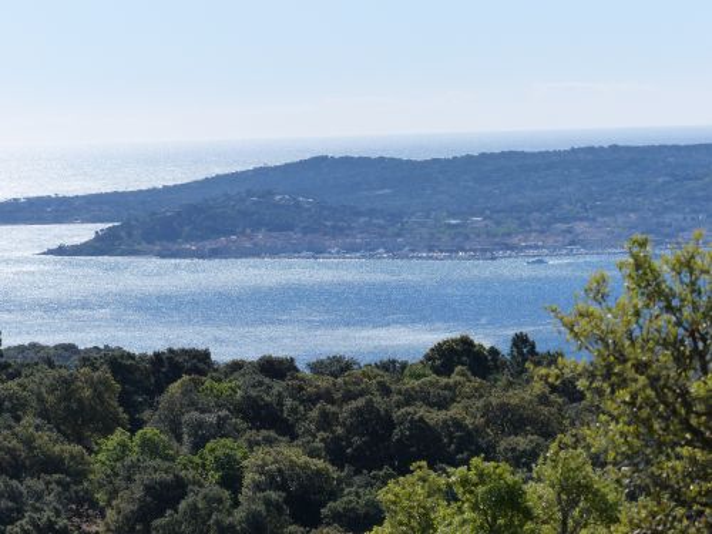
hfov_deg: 8.0
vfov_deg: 6.0
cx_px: 356
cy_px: 267
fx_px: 5122
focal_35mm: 249
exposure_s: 1/1600
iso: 160
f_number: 4
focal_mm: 44.8
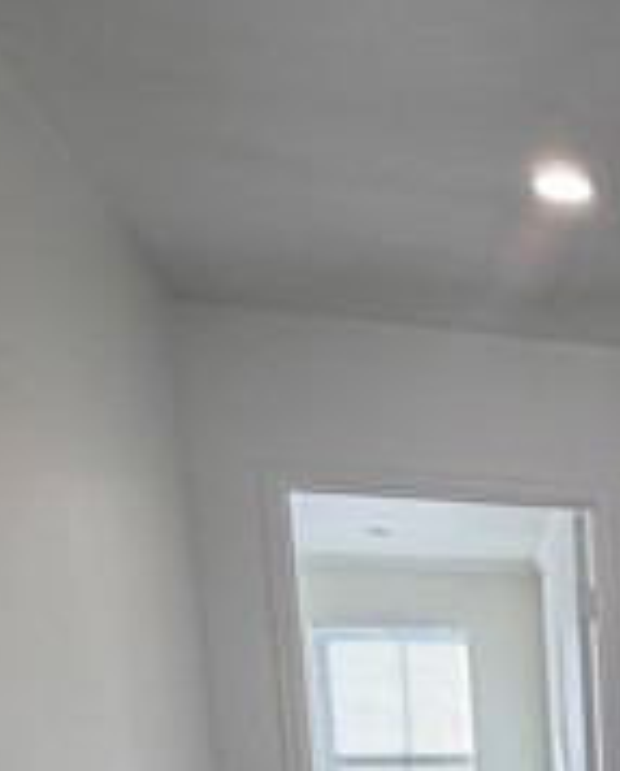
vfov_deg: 31.8
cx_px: 867
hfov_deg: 25.3
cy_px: 923
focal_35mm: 49
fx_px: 1121
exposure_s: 1/120
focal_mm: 2.22
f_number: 2.2
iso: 125
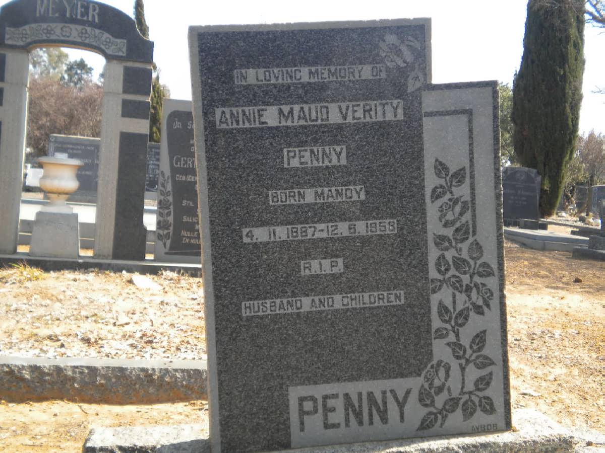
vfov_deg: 28.0
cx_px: 302
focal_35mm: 52
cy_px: 226
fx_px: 909
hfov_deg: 36.8
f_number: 3.9
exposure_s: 1/221
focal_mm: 9.3
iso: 80
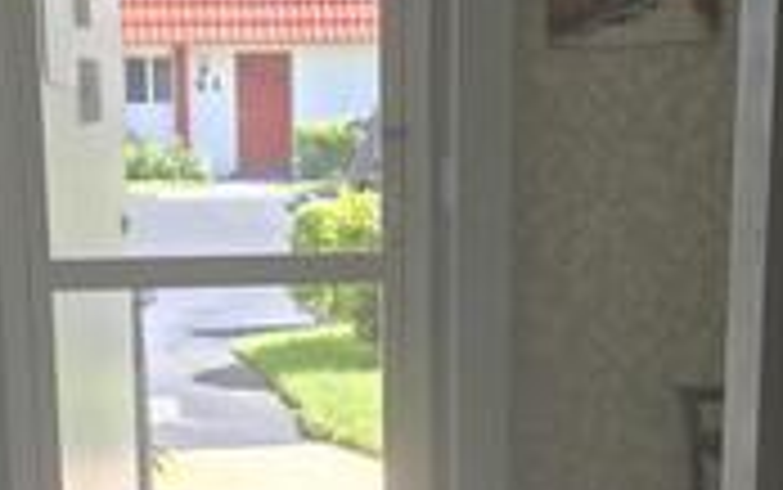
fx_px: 1196
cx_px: 302
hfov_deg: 36.1
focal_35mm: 56
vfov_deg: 22.8
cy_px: 400
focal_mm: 5.4
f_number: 1.8
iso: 25
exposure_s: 1/120
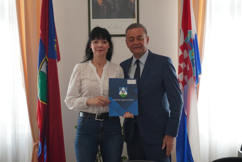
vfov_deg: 18.2
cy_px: 81
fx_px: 504
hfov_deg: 27.0
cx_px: 121
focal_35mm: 75
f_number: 5.6
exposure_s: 1/250
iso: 1250
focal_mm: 50
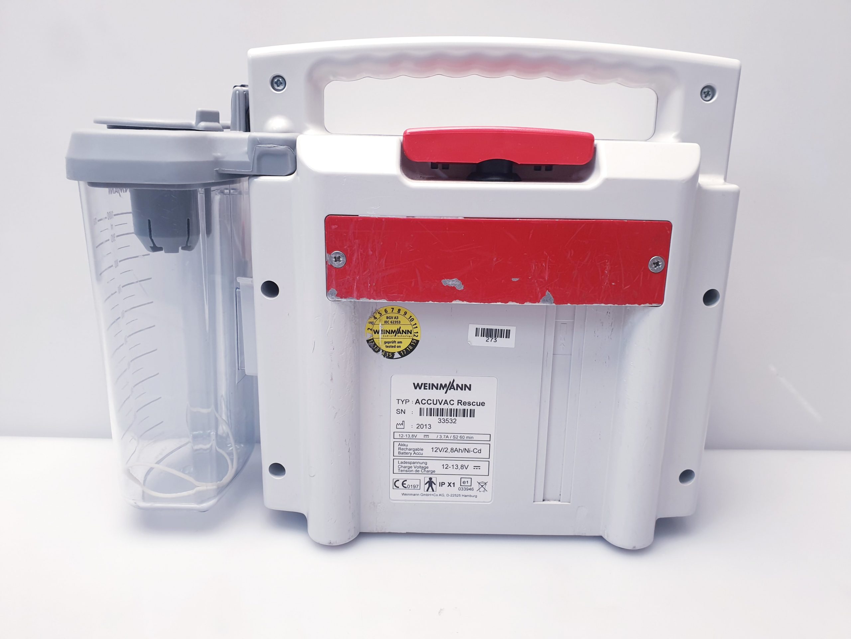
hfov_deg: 67.3
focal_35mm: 26
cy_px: 320
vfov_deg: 53.1
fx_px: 639
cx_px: 426
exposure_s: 1/50
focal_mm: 4.3
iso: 80
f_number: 2.4
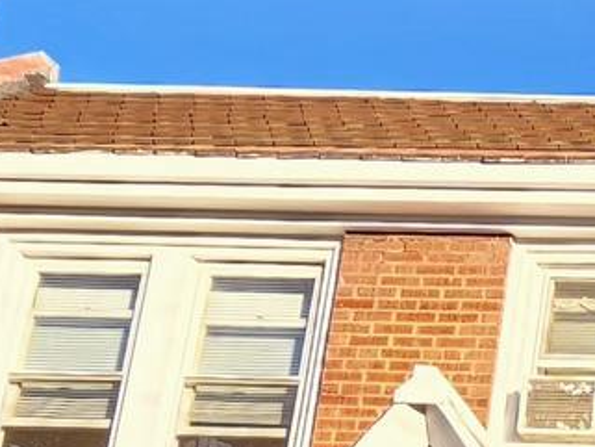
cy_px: 812
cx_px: 1025
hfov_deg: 18.9
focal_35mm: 83
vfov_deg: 15.3
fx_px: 1427
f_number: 2.2
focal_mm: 2.2
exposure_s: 1/339
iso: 50
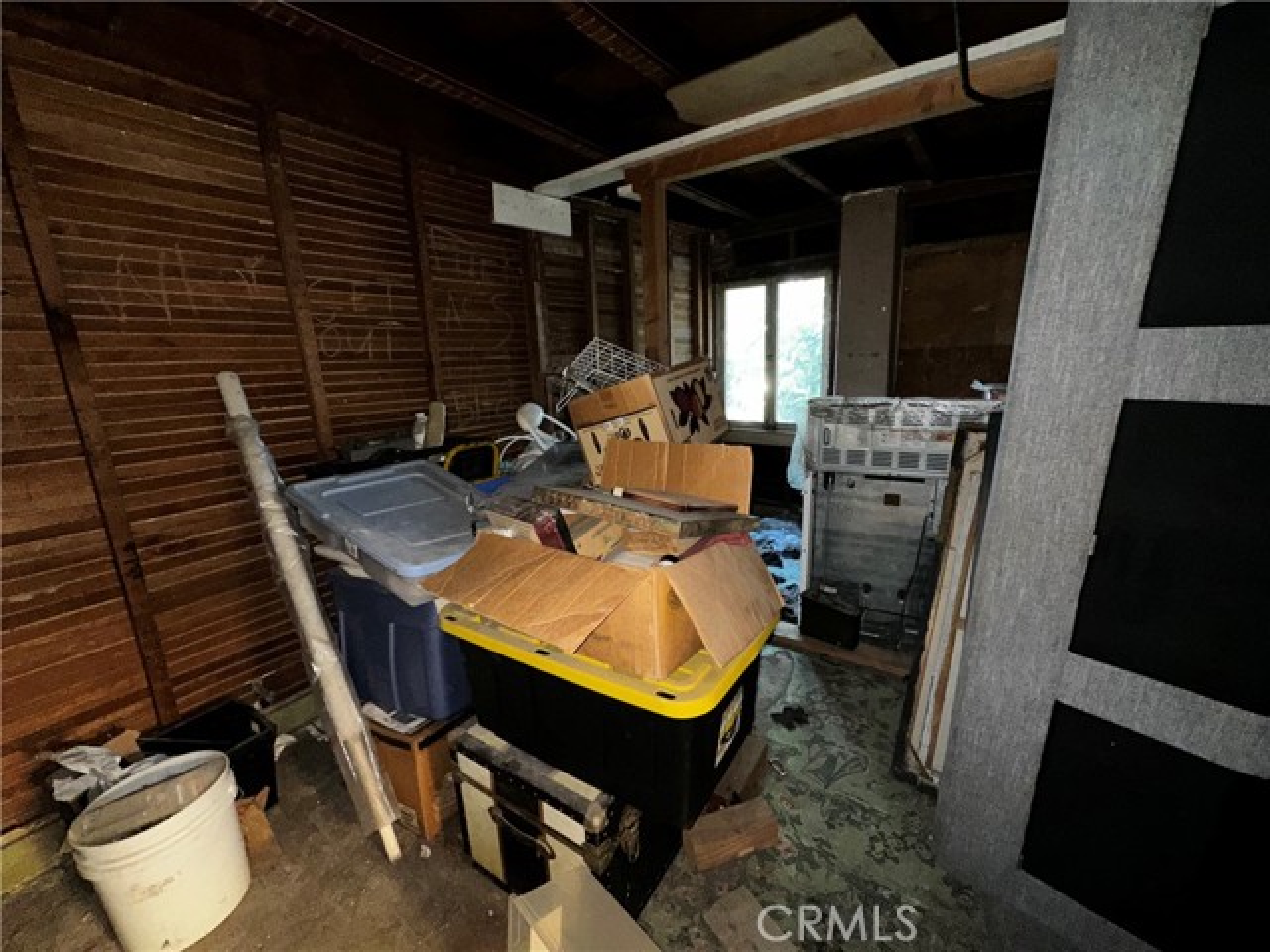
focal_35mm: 14
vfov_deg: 85.7
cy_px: 476
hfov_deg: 102.1
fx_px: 514
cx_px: 635
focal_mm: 2.22
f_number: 2.2
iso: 200
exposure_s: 1/30
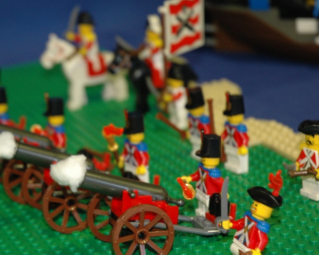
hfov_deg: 16.3
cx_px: 133
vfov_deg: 13.1
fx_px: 1111
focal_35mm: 118
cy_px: 143
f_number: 4.5
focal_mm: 55
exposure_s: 1/15
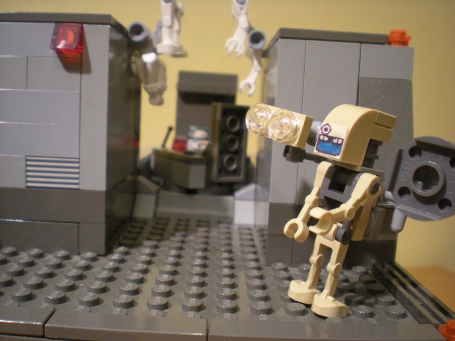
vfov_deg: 37.7
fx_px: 500
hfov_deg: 49.0
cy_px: 170
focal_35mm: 38
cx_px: 228
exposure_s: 1/23
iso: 200
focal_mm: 6.3
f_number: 3.1
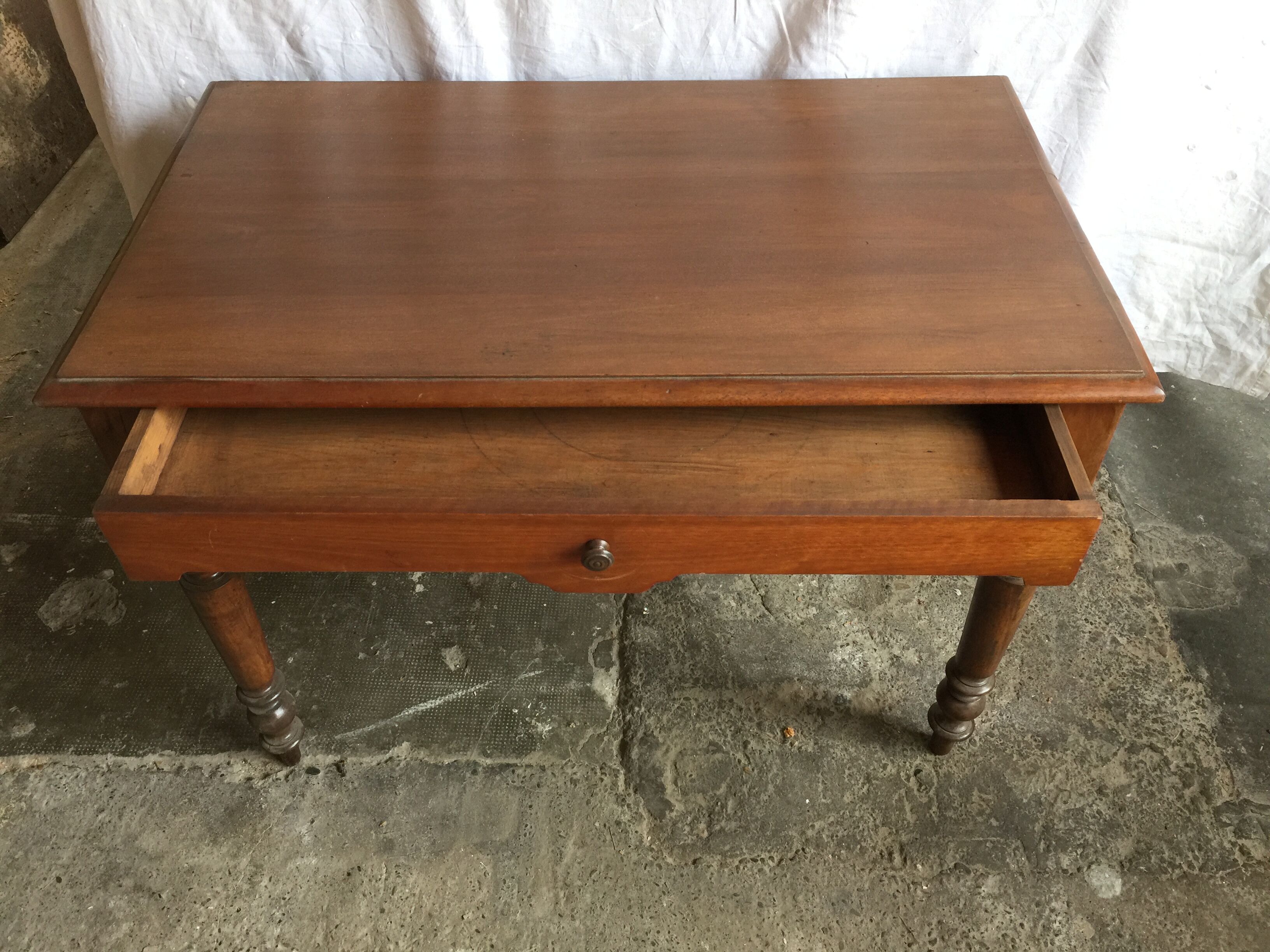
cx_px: 635
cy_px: 476
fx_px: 1064
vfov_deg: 48.2
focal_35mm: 29
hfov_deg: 61.7
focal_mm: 4.15
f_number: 2.2
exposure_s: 1/33
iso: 50
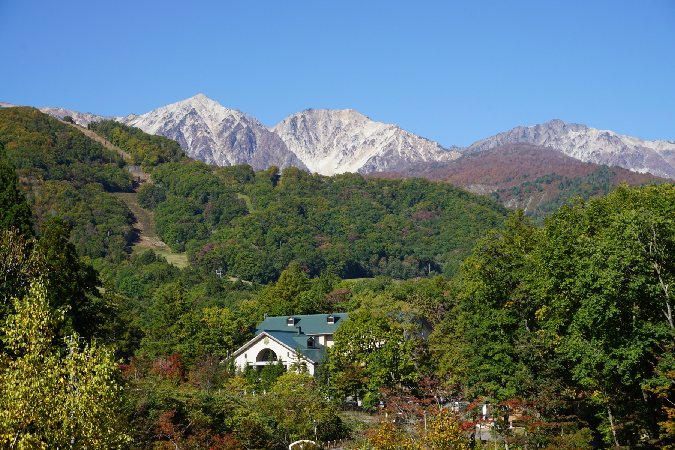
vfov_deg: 23.8
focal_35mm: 57
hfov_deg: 35.1
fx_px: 1069
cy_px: 225
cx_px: 338
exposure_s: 1/125
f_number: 11
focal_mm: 38
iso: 100
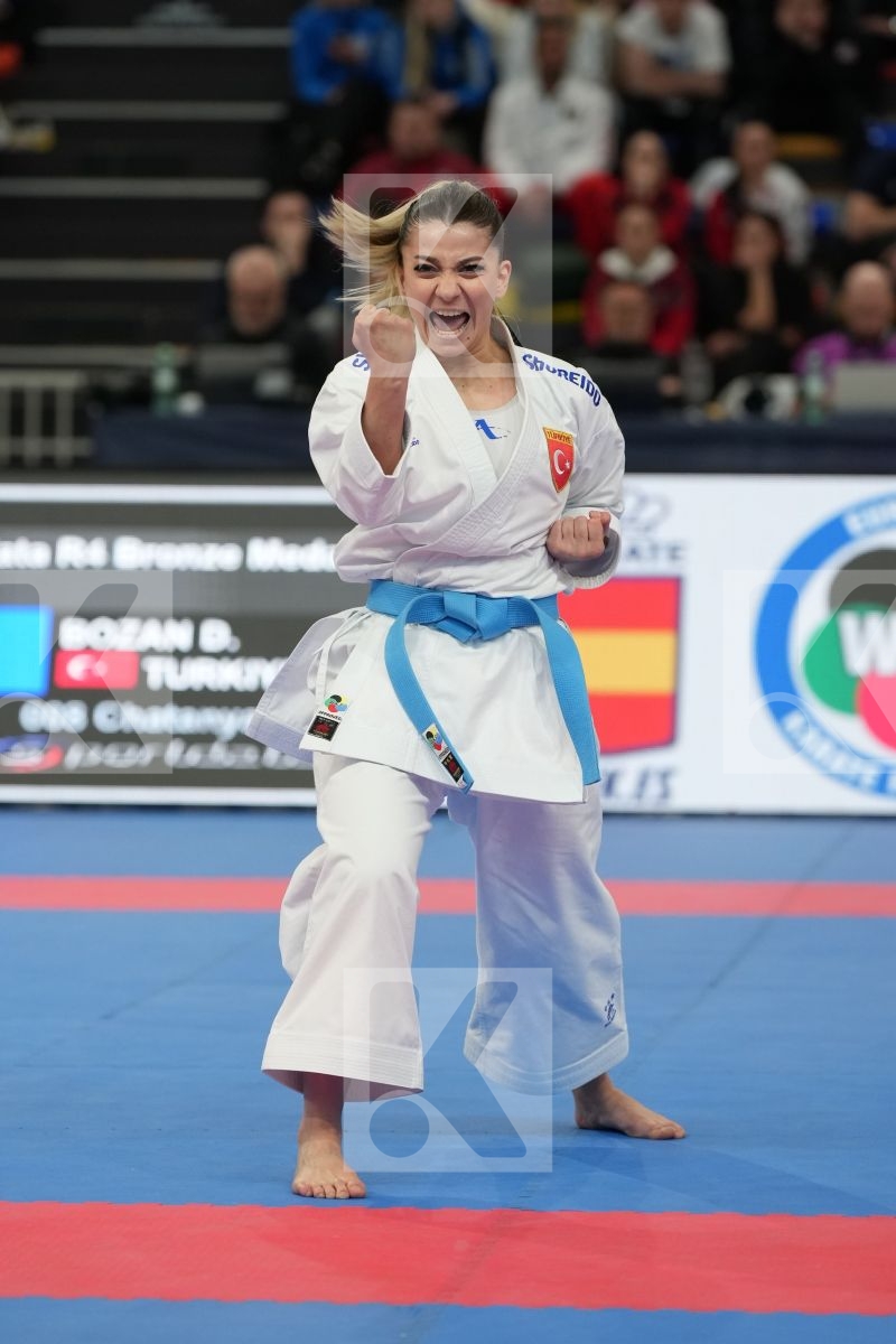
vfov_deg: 10.2
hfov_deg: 6.8
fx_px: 7541
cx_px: 448
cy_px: 672
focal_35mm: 202
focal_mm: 135
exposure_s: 1/500
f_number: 2.8
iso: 1000
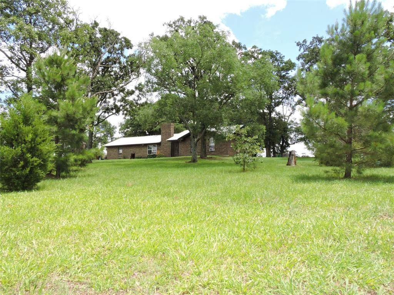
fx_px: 273
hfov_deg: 71.6
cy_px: 148
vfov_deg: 56.8
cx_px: 197
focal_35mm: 24
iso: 280
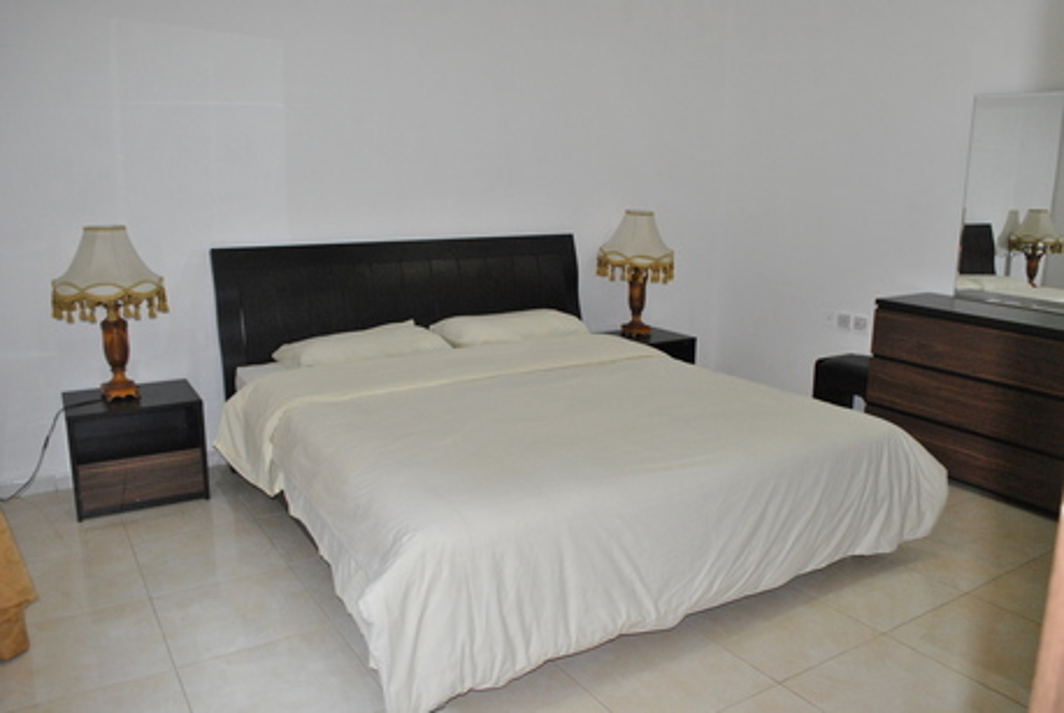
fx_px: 799
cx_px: 532
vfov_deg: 48.1
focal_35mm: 27
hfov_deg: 67.3
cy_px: 356
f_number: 5
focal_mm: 18
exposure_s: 1/60
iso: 800
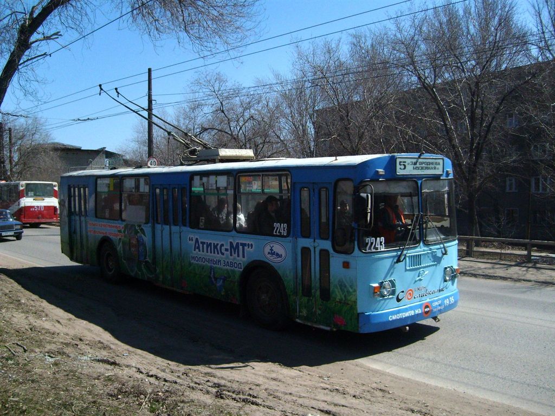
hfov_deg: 52.6
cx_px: 278
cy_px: 208
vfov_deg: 40.7
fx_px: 561
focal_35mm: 35
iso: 100
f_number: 7.1
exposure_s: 1/1000
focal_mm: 5.8
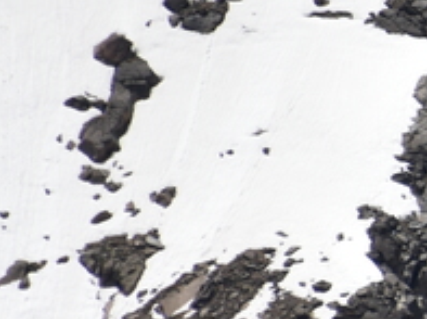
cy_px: 122
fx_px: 23136
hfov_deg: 1.1
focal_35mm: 1879
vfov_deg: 0.8
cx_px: 865
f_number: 8
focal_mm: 300
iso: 100
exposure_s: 1/640
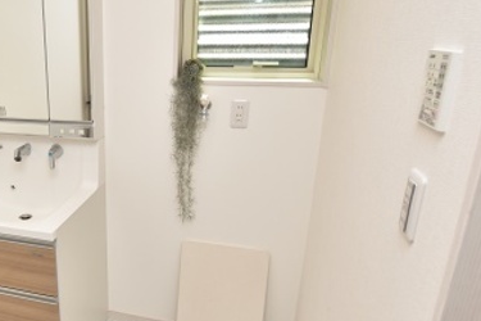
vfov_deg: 43.6
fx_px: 401
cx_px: 94
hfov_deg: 57.2
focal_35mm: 30
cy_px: 168
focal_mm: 10
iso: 160
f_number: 4.5
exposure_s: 1/60
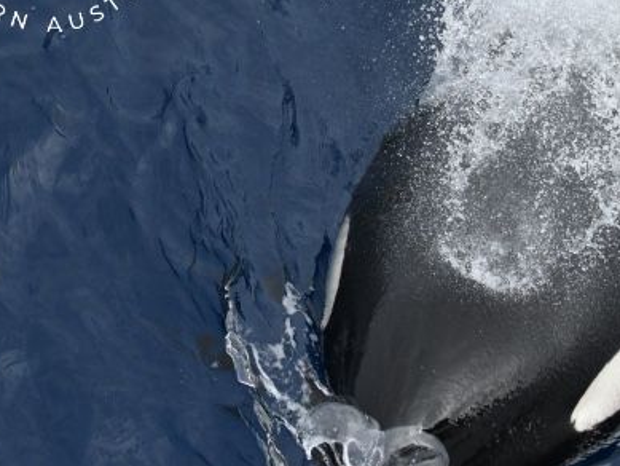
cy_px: 216
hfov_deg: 11.7
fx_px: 3010
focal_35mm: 168
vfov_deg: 8.8
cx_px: 563
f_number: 5.6
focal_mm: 85
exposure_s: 1/8000
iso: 2000
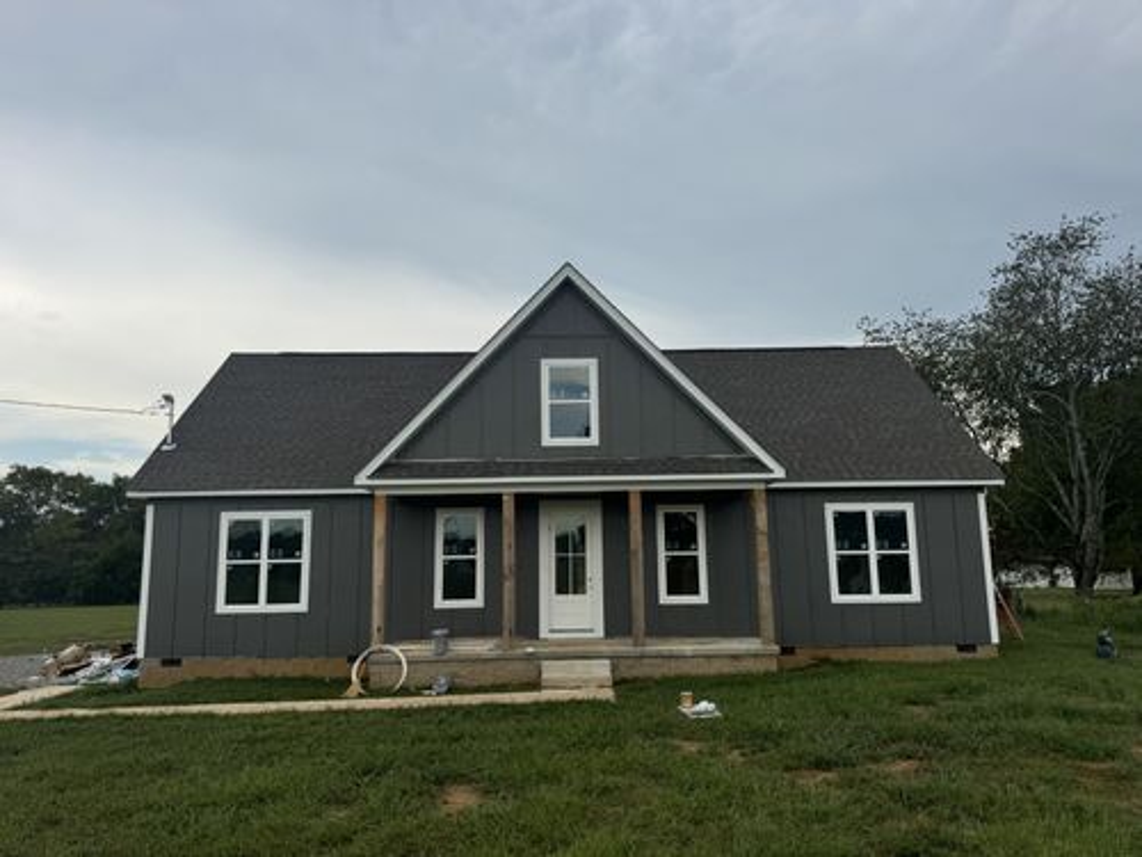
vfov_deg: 56.8
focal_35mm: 24
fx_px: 792
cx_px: 571
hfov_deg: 71.6
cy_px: 428
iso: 80
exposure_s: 1/1818
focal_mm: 6.76
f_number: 1.78
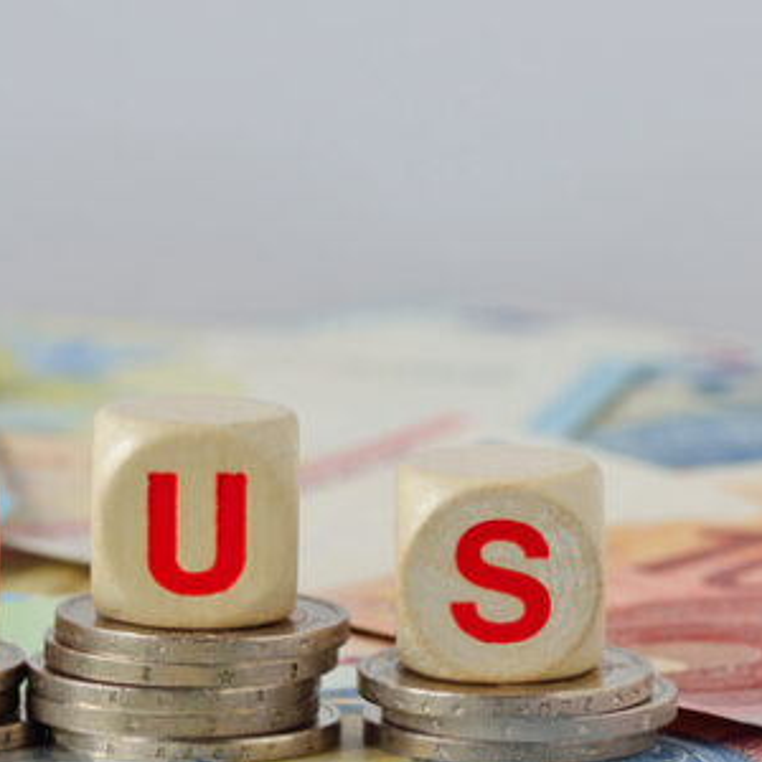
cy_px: 363
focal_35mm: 266
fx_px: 6625
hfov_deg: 6.6
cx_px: -79
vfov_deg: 6.6
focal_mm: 90
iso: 100
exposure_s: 1/10
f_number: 9
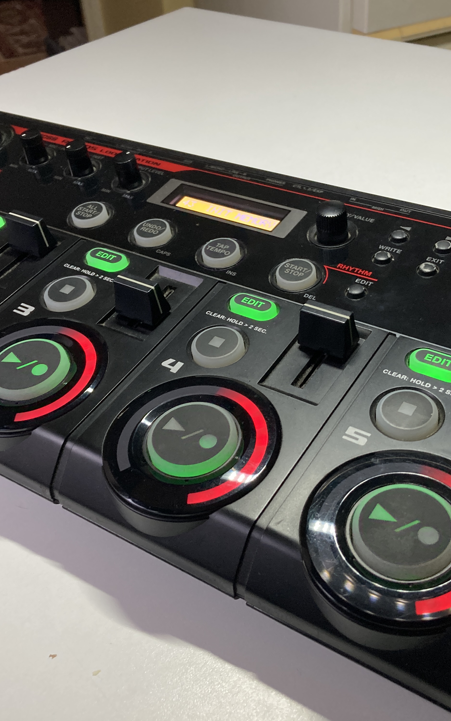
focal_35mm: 40
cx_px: 254
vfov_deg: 49.3
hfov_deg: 32.0
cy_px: 359
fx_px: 787
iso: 160
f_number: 1.8
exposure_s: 1/59
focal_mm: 3.99
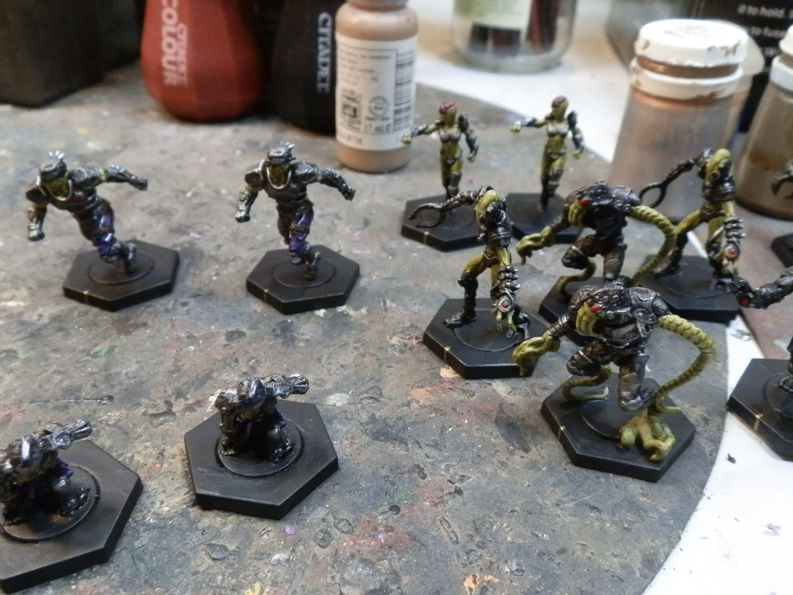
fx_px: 664
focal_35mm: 29
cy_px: 299
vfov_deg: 48.2
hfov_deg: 61.7
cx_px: 387
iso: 400
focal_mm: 5
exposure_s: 1/100
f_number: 3.1
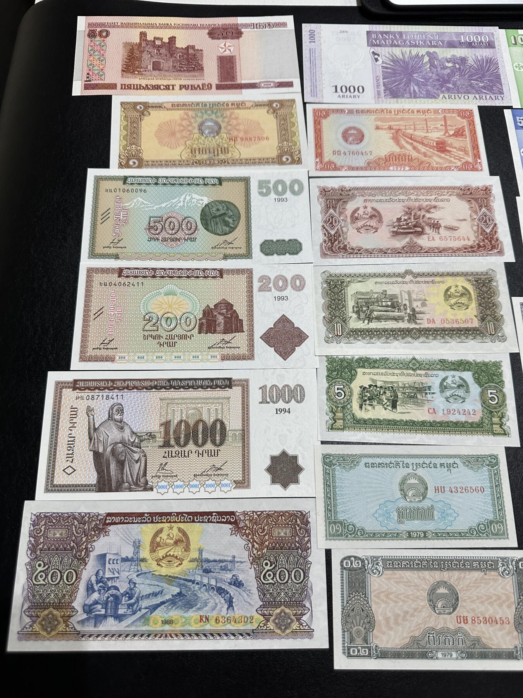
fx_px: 483
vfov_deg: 71.6
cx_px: 262
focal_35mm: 24
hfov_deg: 56.8
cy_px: 349
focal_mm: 6.86
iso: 160
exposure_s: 1/100
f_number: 1.78
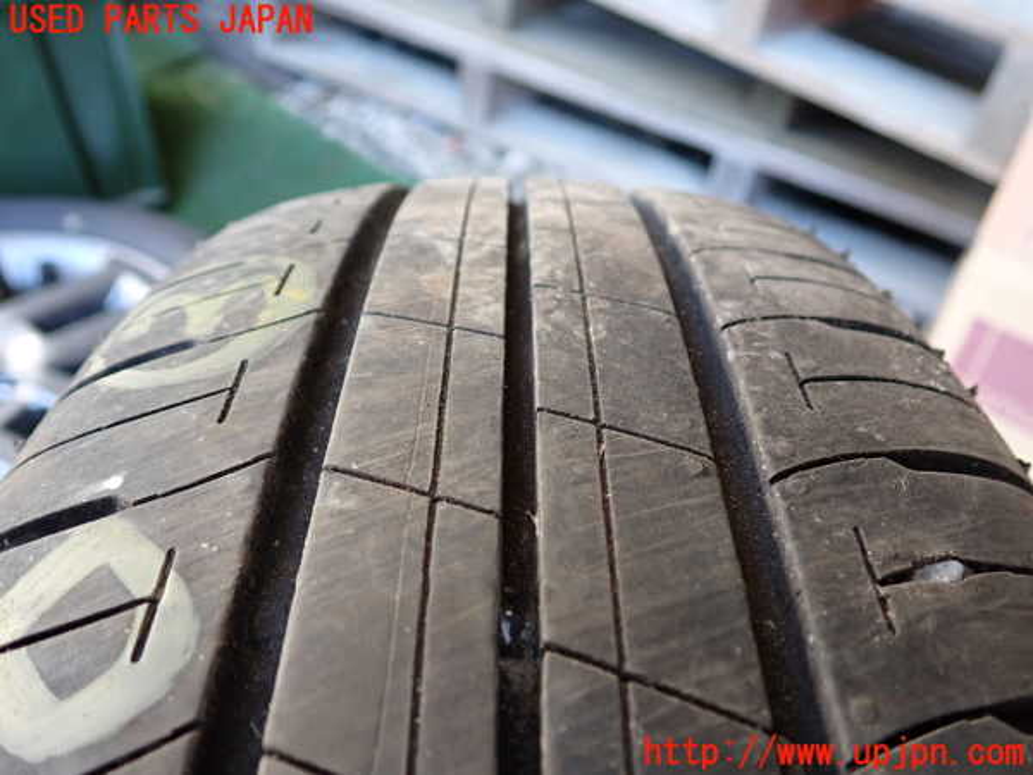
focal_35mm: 30
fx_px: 895
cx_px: 516
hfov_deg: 60.0
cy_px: 388
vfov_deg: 46.8
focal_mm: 5.4
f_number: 2.3
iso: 250
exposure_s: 1/80
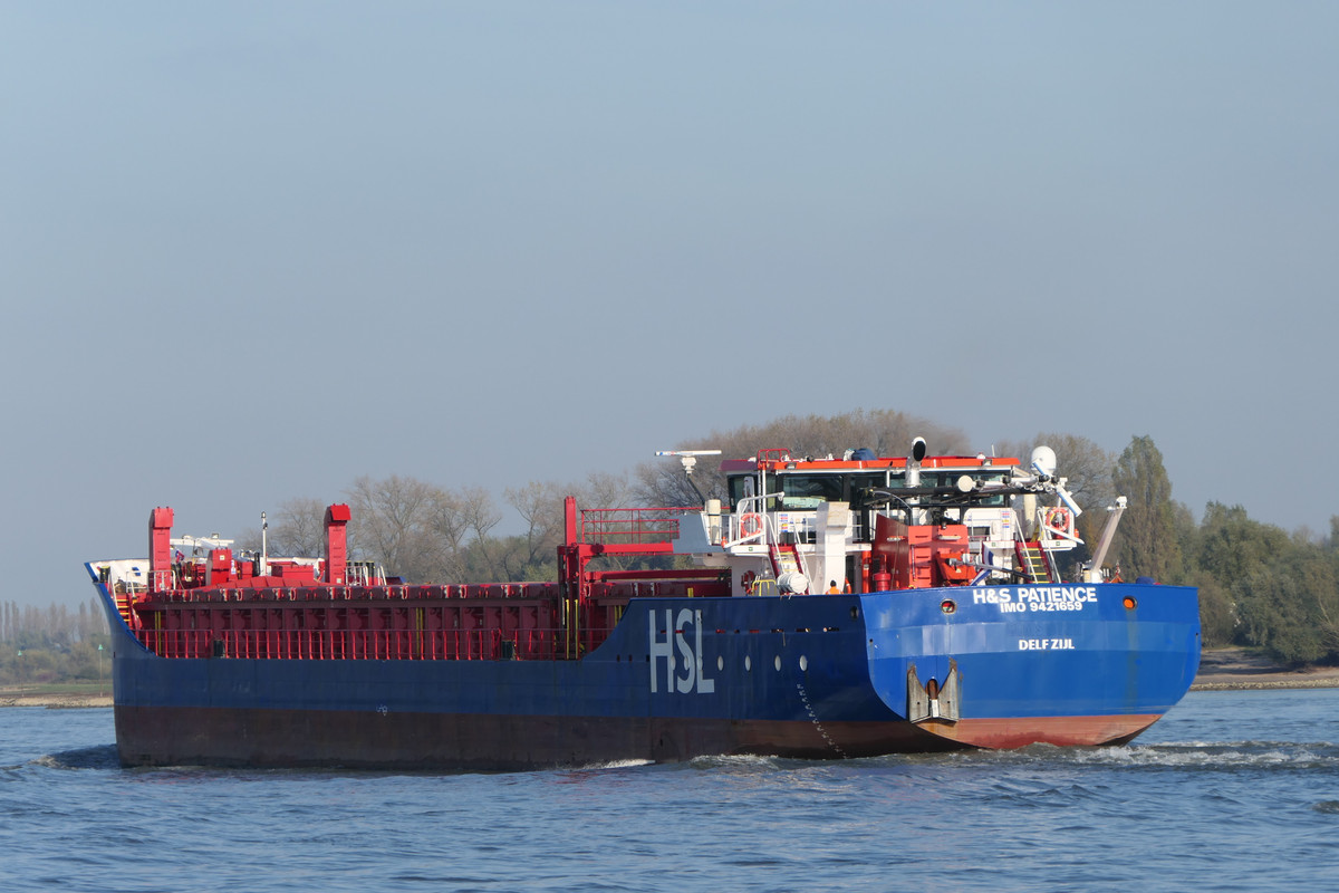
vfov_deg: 5.2
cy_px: 446
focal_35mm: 262
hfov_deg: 7.9
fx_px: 9744
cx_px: 670
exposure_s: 1/1000
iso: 125
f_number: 4.5
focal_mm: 96.4
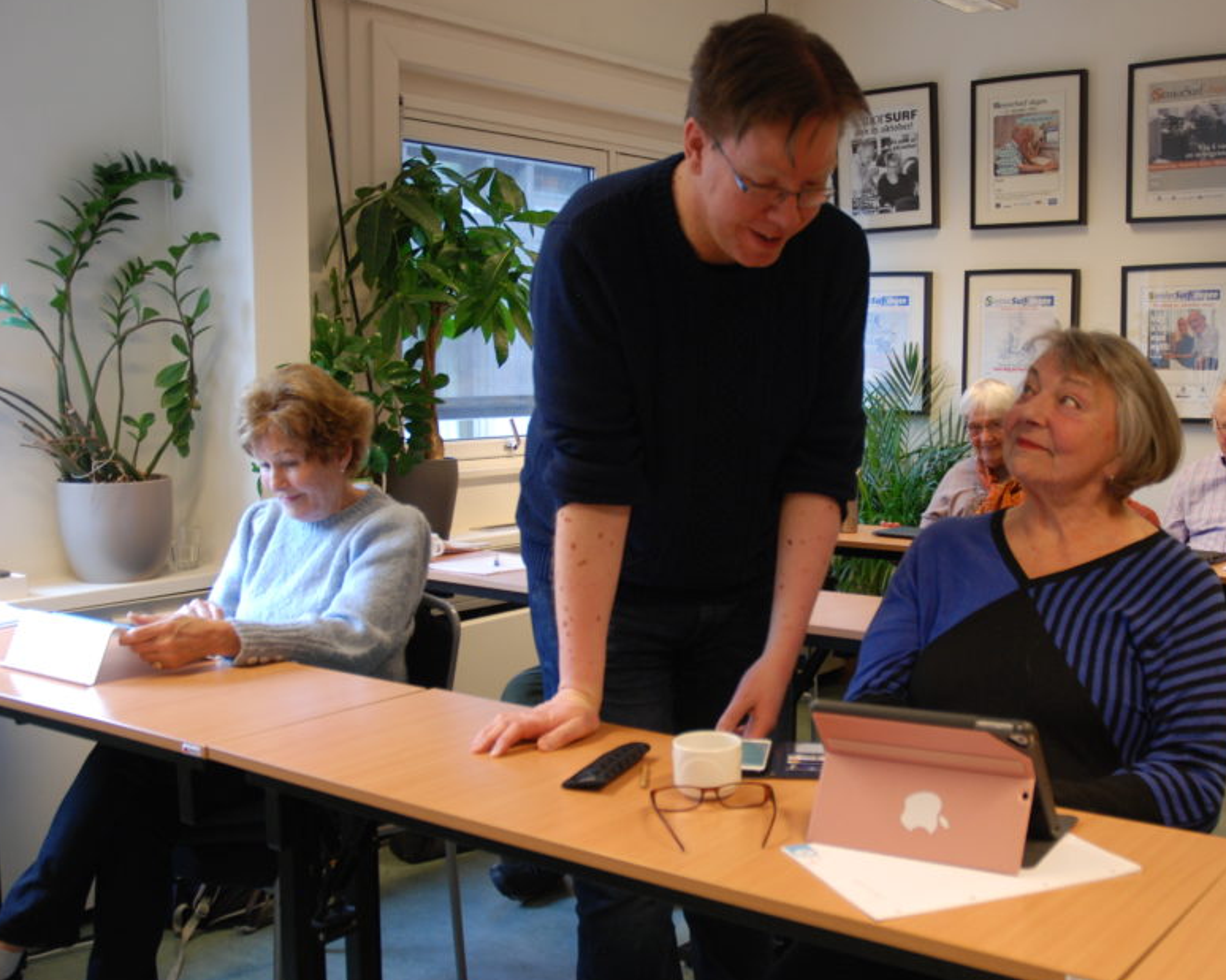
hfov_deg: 44.5
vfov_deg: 36.5
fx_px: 1487
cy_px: 495
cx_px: 760
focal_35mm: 41
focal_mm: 22
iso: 400
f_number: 3.8
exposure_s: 1/20
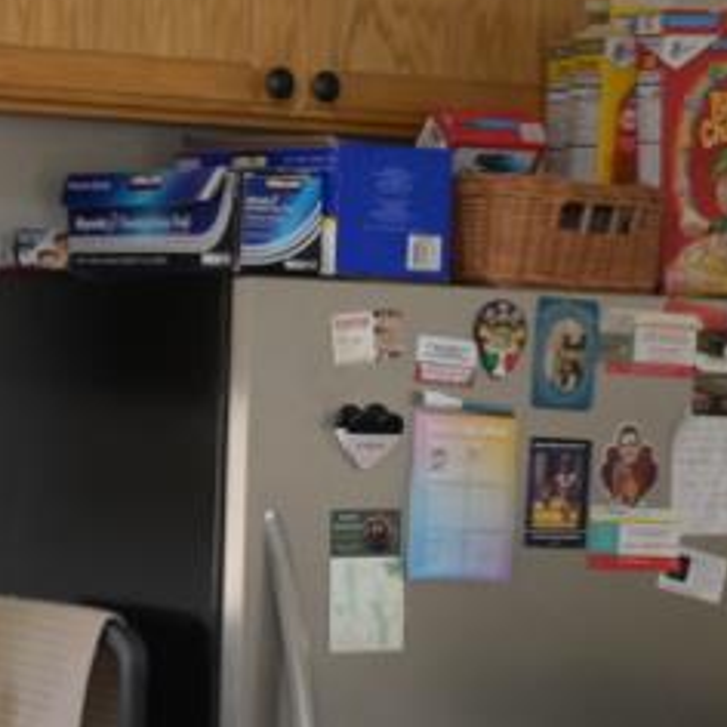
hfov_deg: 10.8
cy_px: 1241
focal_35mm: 162
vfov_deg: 10.3
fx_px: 3849
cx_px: 357
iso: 2000
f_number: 2.8
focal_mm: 30
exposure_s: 1/200
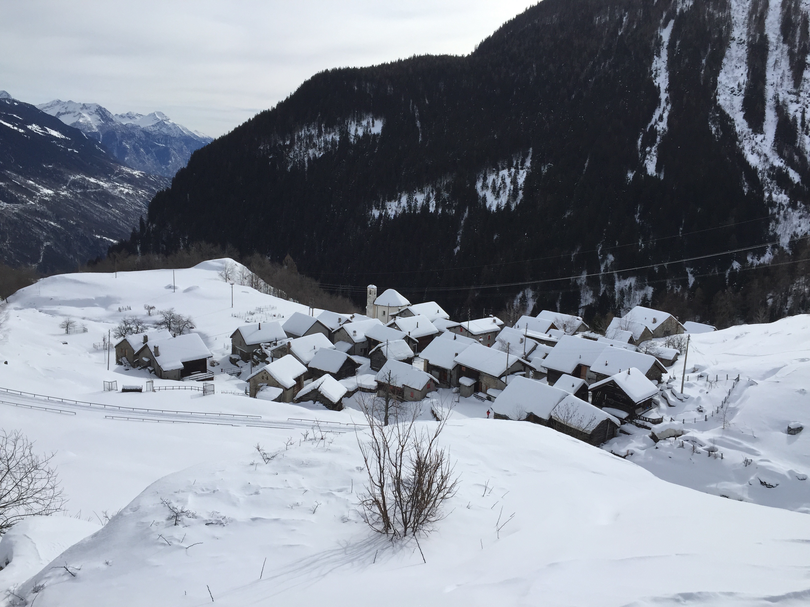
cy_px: 304
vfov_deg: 48.2
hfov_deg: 61.7
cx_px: 405
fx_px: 679
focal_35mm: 29
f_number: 2.2
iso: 32
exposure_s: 1/3300
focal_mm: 4.15
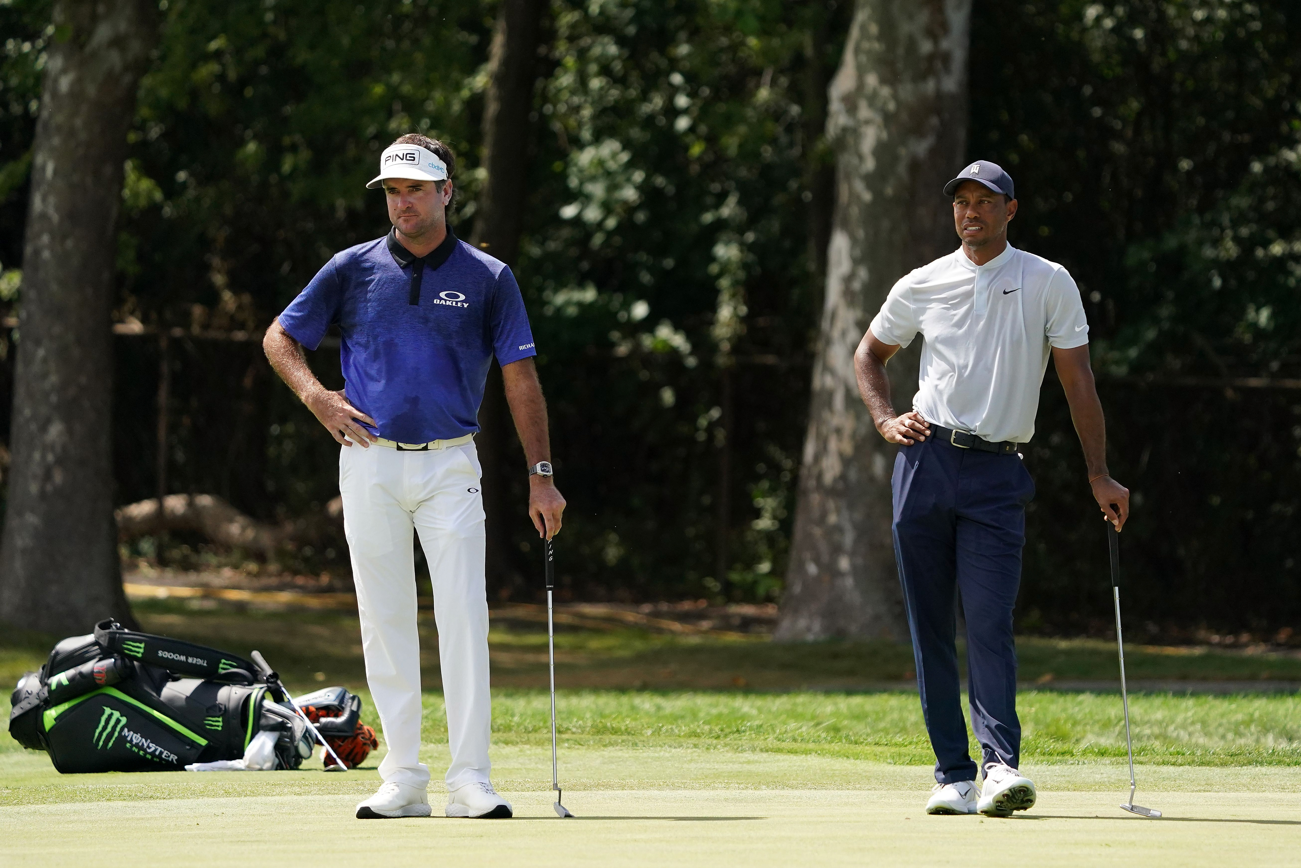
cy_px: 434
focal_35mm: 300
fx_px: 10841
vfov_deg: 4.6
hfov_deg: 6.9
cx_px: 650
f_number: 5.6
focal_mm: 300
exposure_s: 1/5000
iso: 2000
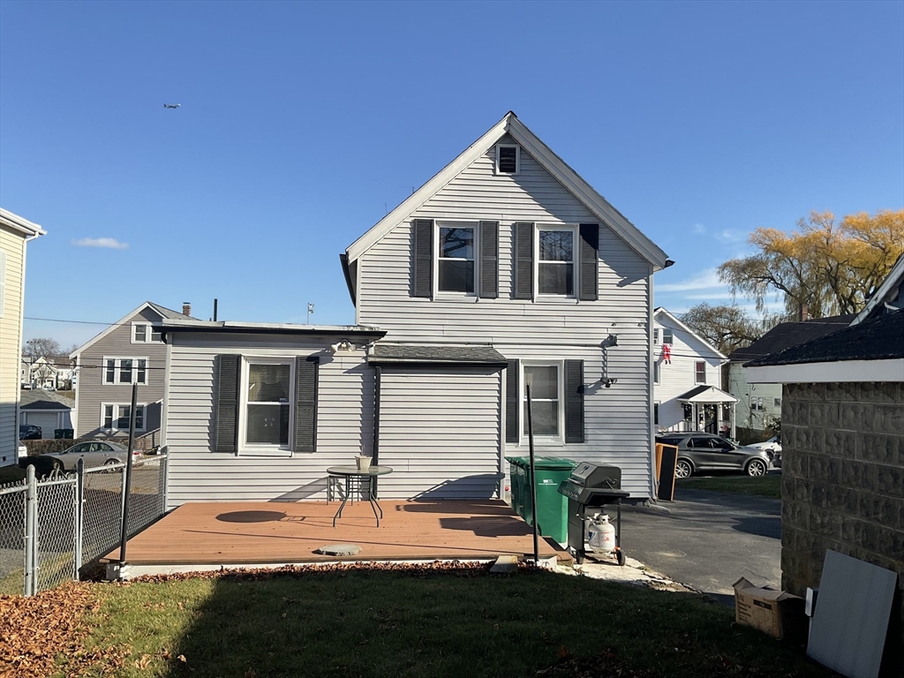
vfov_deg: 48.2
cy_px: 339
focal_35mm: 29
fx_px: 757
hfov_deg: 61.7
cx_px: 452
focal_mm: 3
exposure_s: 1/2058
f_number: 1.8
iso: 16
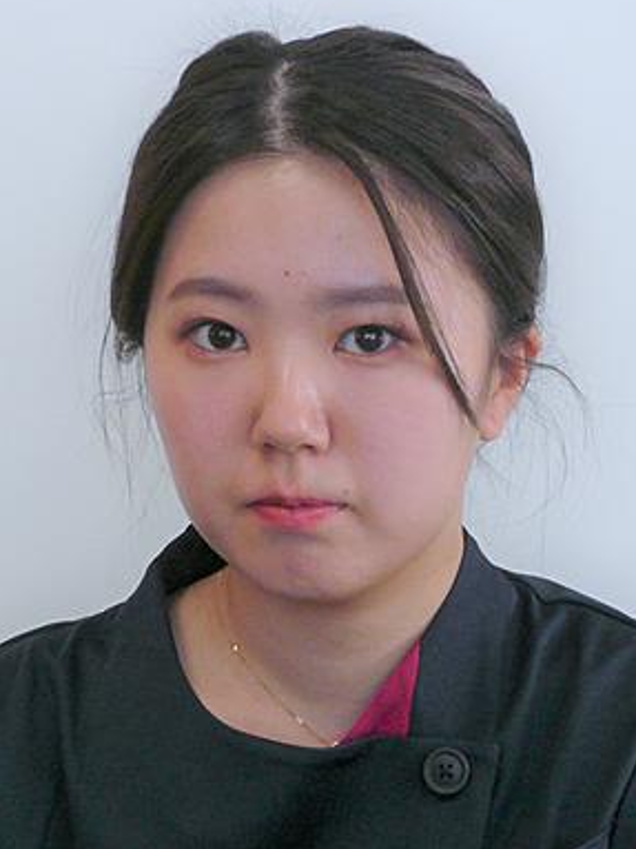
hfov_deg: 23.6
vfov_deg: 31.2
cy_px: 419
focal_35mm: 62
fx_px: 1520
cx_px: 328
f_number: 3.8
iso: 100
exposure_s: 1/30
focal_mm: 8.8
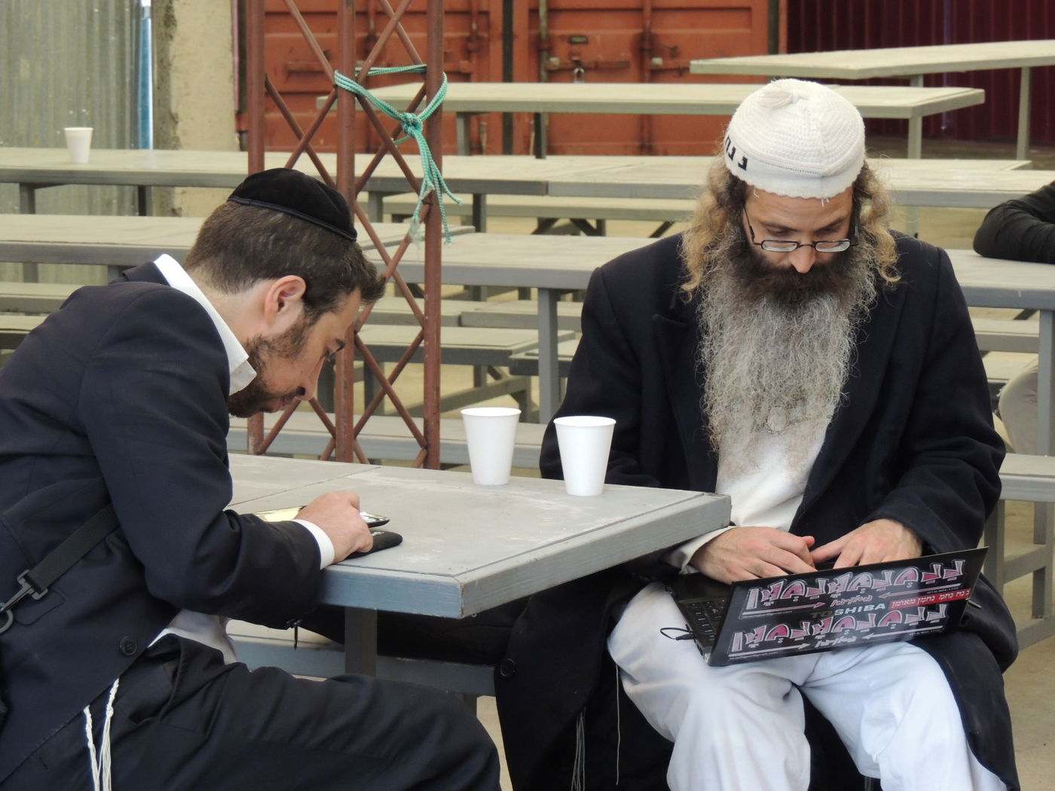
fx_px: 4419
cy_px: 396
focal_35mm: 145
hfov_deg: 13.6
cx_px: 528
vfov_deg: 10.2
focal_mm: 25.8
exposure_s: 1/80
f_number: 4.4
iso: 400
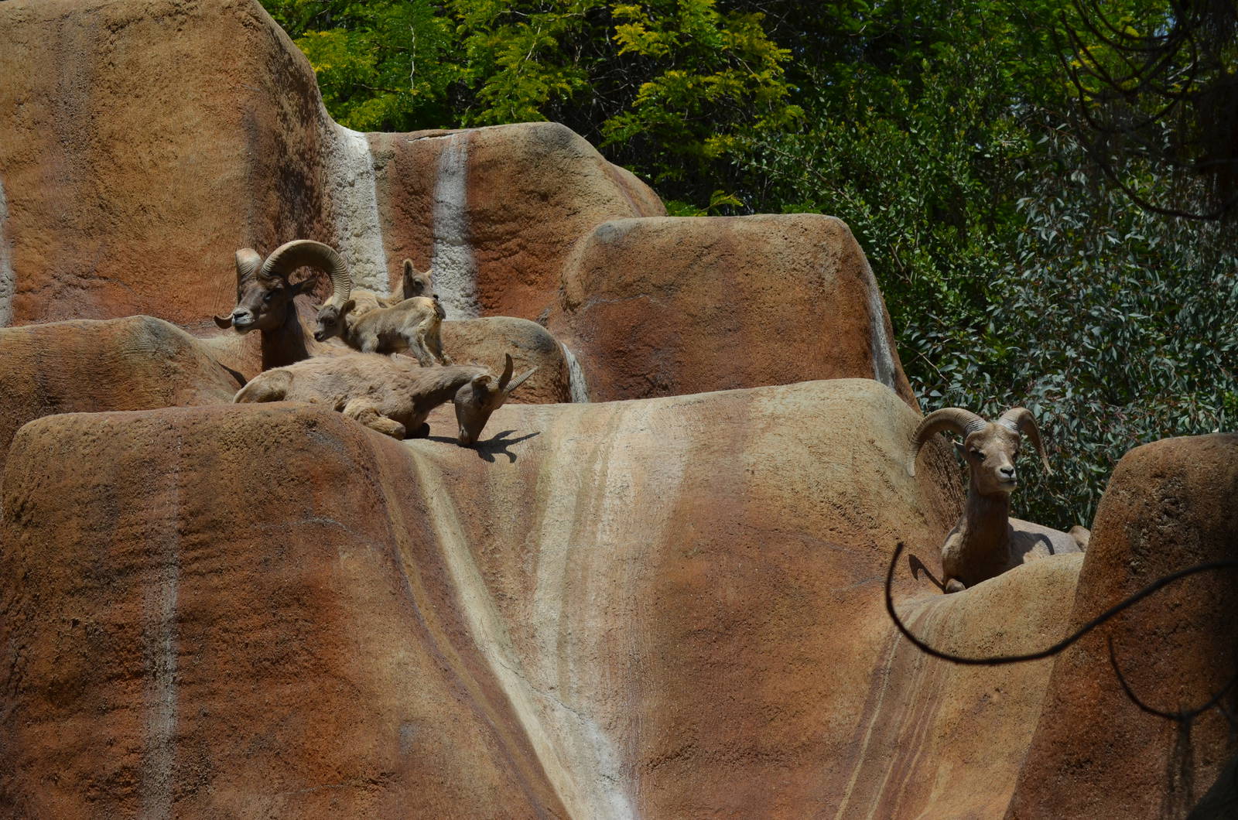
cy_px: 410
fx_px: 3604
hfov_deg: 19.5
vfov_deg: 13.0
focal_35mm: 105
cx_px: 619
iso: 200
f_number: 8
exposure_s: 1/800
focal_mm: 70
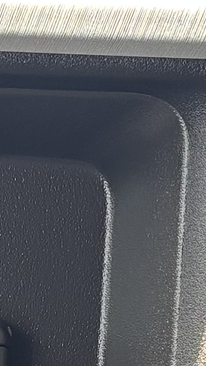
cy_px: 584
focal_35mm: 236
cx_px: -151
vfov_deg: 8.9
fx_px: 2291
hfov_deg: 5.1
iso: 80
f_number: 1.6
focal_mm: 5.96
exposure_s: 1/121
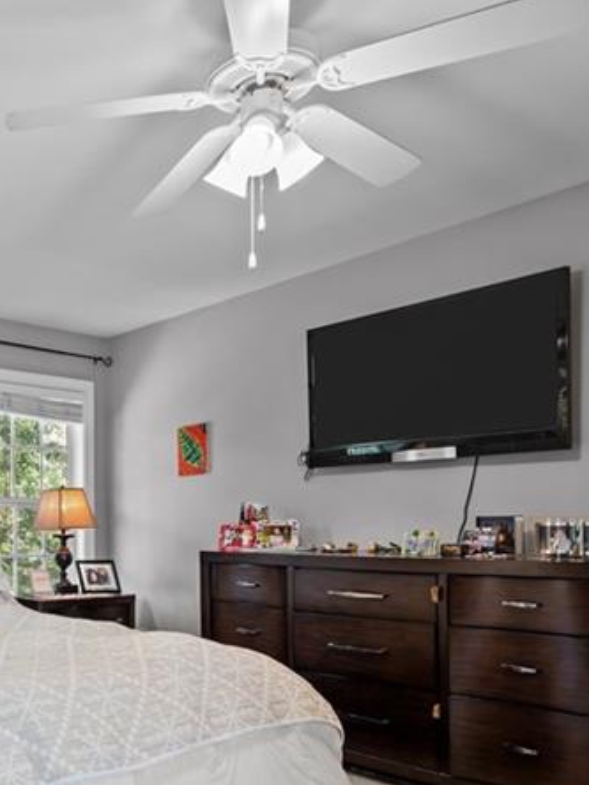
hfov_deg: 39.4
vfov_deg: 57.0
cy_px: 526
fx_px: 703
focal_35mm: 31
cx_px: -16
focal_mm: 14
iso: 400
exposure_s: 1/5
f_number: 7.1
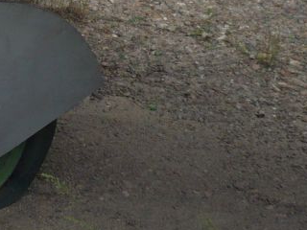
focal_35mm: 112
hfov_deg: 16.6
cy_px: -58
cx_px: -95
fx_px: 993
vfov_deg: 12.8
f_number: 2.8
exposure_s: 1/500
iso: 100
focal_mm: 5.8
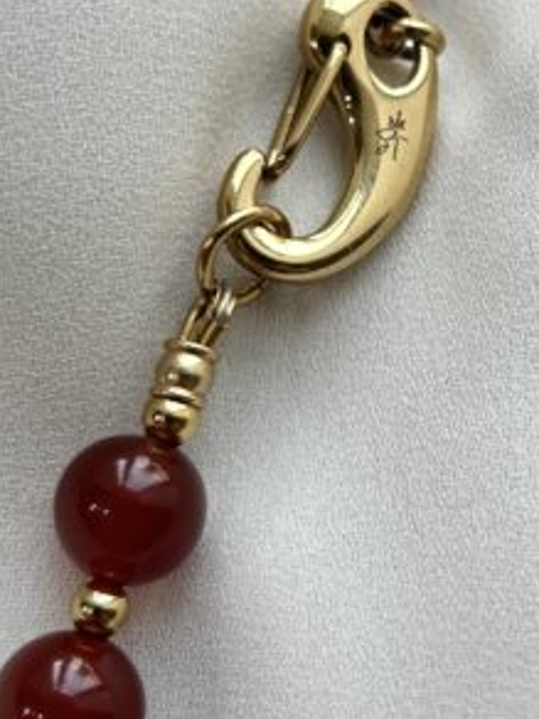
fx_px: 1723
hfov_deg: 17.6
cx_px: 463
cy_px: 277
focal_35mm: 83
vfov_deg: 23.5
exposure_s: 1/212
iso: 40
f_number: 1.5
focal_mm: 5.7
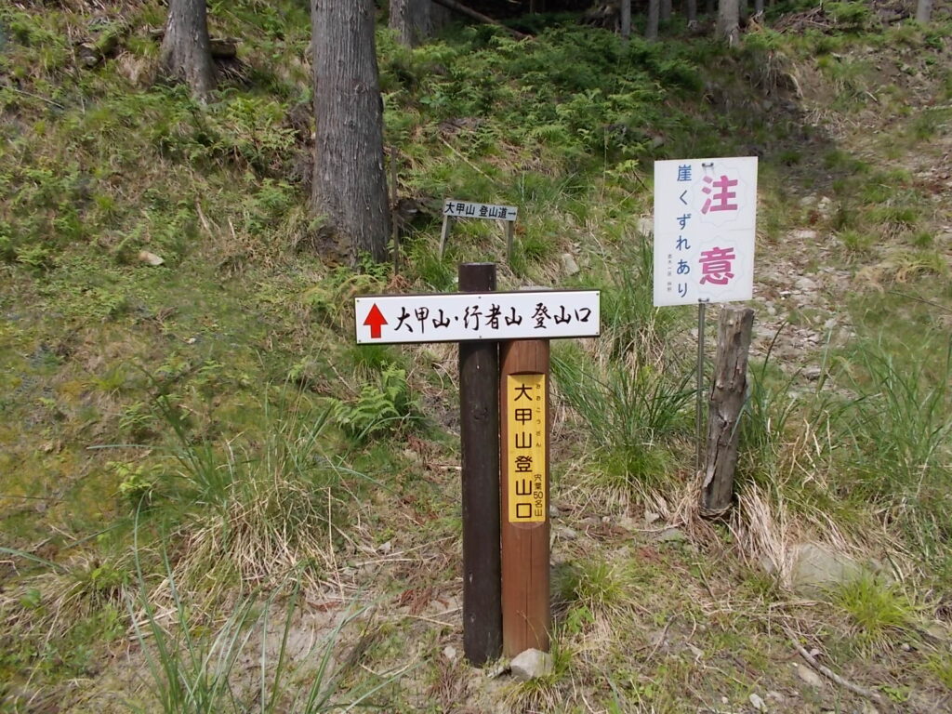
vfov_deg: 53.1
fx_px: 715
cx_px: 476
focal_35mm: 26
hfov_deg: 67.3
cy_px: 357
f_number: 8
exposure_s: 1/100
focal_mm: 4.6
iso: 80
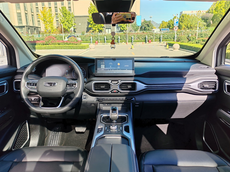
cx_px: 115
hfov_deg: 65.3
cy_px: 86
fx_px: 179
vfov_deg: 51.4
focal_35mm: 27
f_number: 1.9
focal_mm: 6.12
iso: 64
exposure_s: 1/100
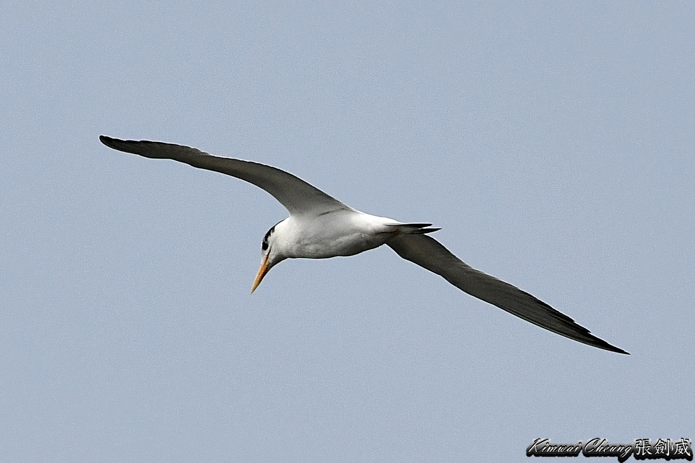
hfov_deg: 3.4
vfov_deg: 2.3
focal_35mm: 600
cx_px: 348
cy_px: 232
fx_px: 11582
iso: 500
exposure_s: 1/3200
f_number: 9
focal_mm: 600
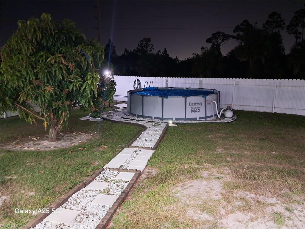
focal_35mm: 27
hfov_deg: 65.3
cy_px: 114
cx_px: 152
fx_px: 238
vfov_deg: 51.4
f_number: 1.8
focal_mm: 4
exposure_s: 1/6
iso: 1600
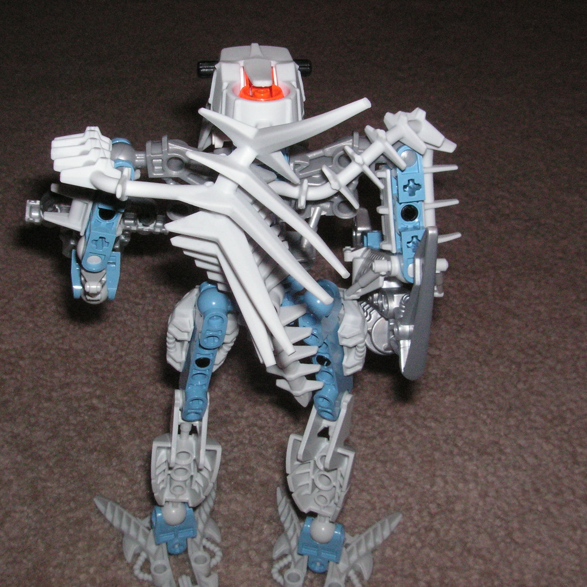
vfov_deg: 34.0
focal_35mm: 50
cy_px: 264
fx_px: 959
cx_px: 278
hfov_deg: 34.0
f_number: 6.6
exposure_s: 1/45
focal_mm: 6.3
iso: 160
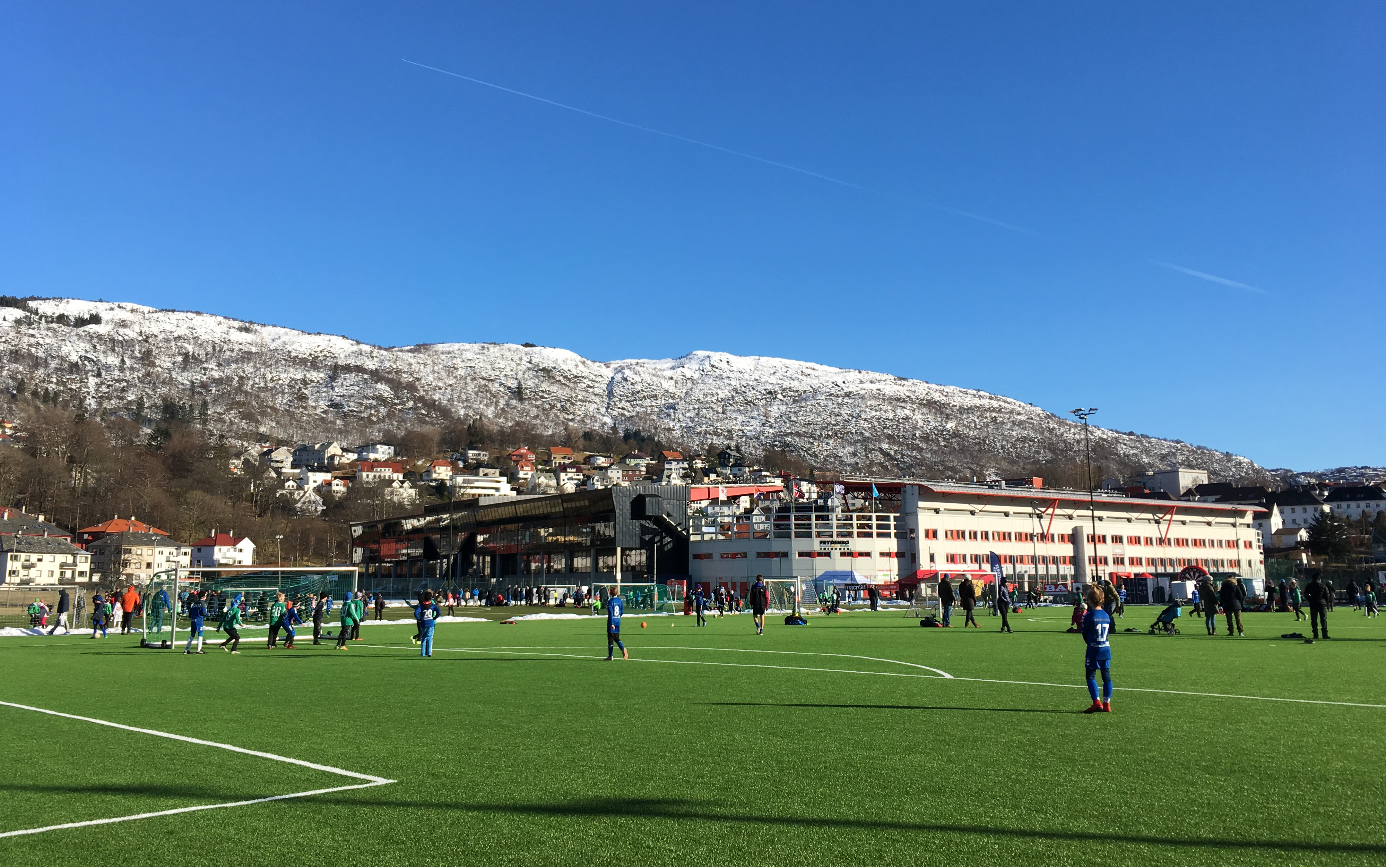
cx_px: 690
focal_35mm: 31
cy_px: 377
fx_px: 1171
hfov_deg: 61.2
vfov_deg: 40.5
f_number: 2.2
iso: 25
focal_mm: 4.15
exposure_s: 1/1479
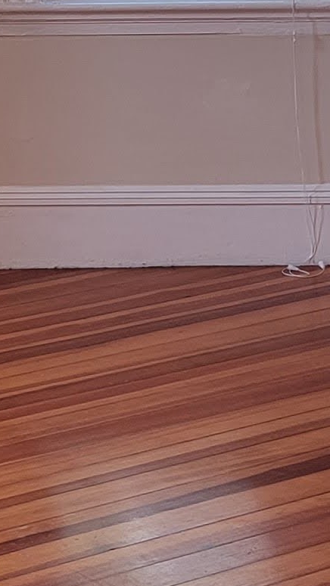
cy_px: 162
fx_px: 2100
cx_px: -97
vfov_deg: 15.8
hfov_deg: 8.8
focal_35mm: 135
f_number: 1.8
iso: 64
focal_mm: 6.7
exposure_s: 1/119
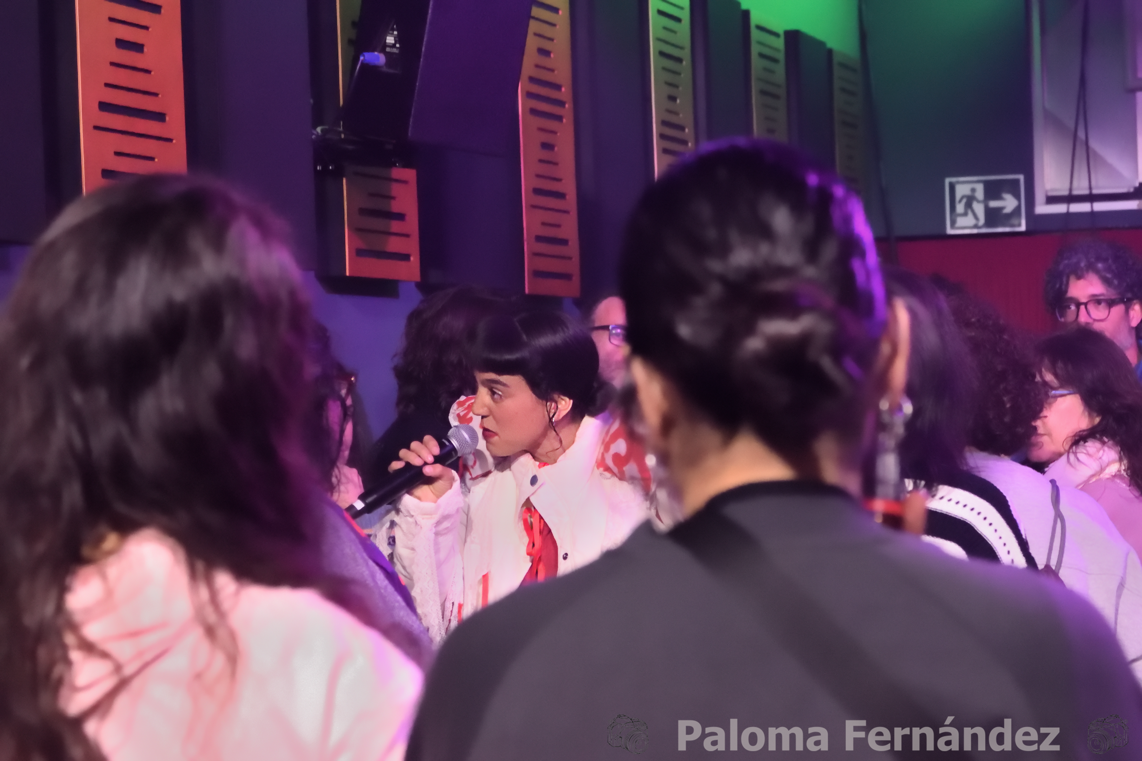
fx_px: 3806
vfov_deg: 11.4
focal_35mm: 120
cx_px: 571
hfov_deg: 17.1
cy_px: 380
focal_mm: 80
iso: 12800
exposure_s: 1/20
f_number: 5.6
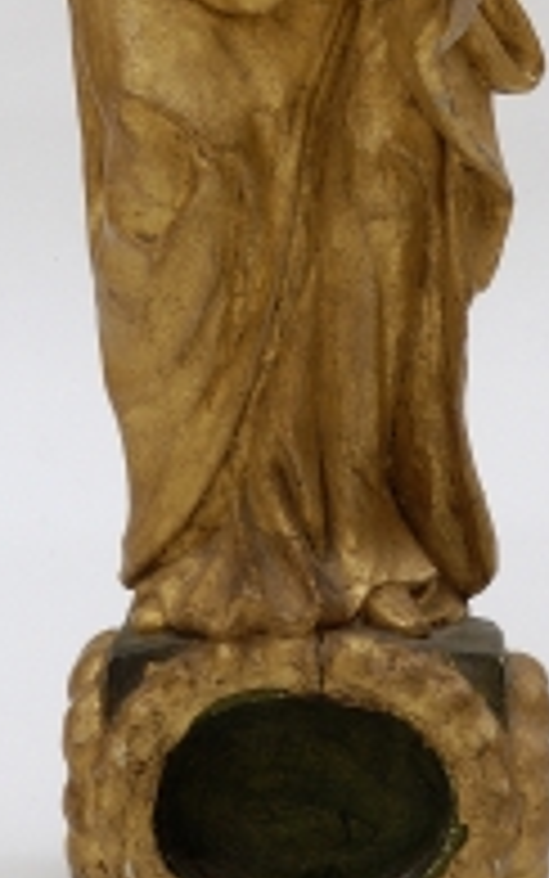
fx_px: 6228
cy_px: -72
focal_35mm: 260
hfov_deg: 5.0
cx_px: 234
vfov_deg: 8.0
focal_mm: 65
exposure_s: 1/60
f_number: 22
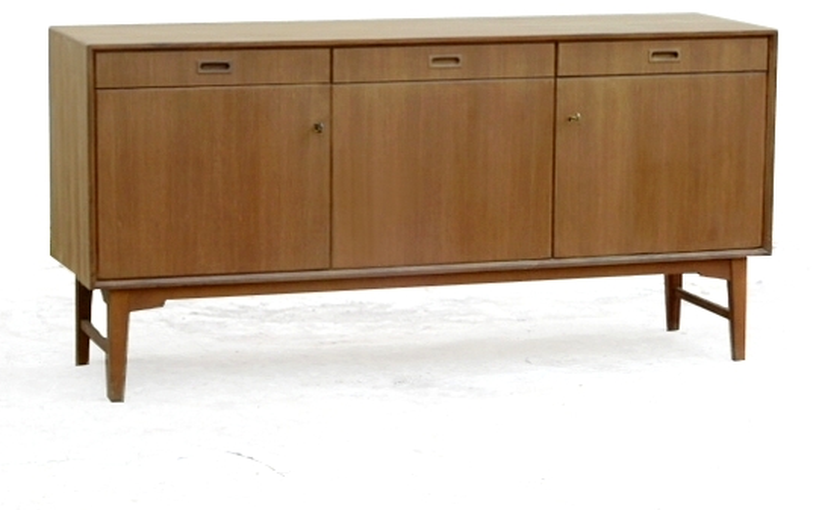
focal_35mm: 107
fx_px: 2380
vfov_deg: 12.2
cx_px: 419
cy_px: 239
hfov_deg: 19.5
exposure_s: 1/30
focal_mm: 15.2
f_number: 7.1
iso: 280
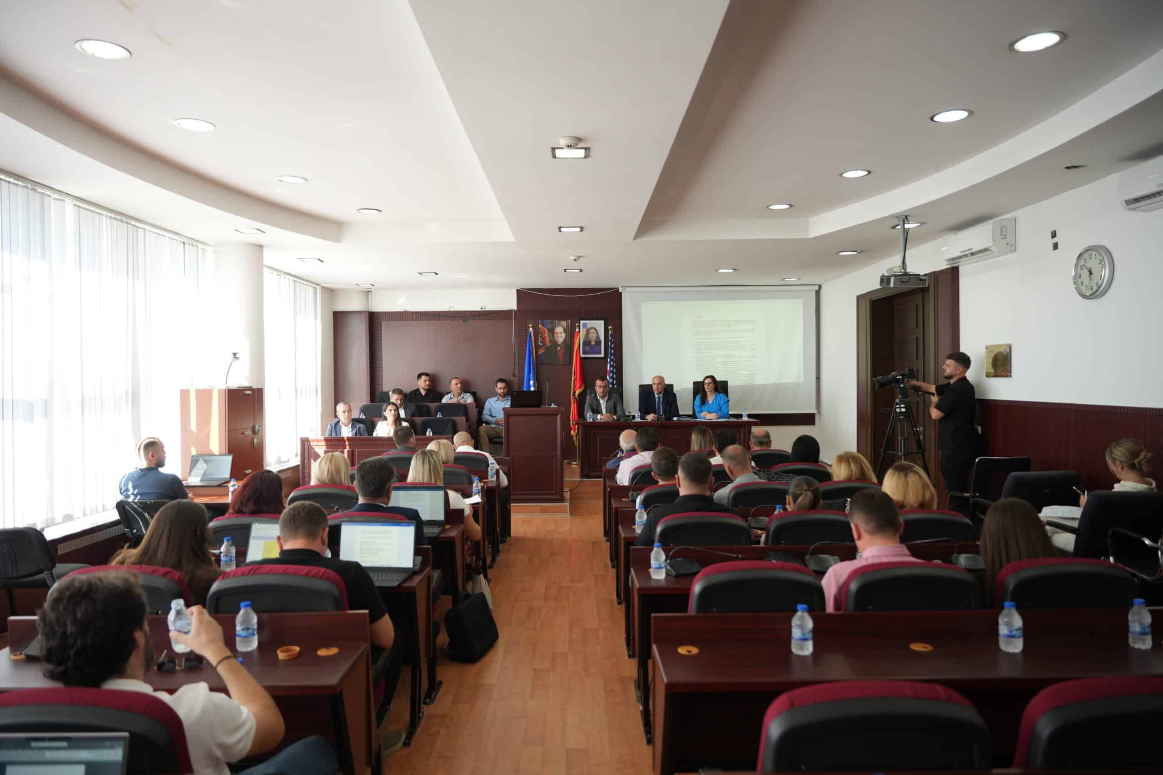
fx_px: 775
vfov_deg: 53.1
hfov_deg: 73.7
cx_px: 582
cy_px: 388
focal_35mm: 24
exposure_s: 1/160
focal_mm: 24
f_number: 2.8
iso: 500
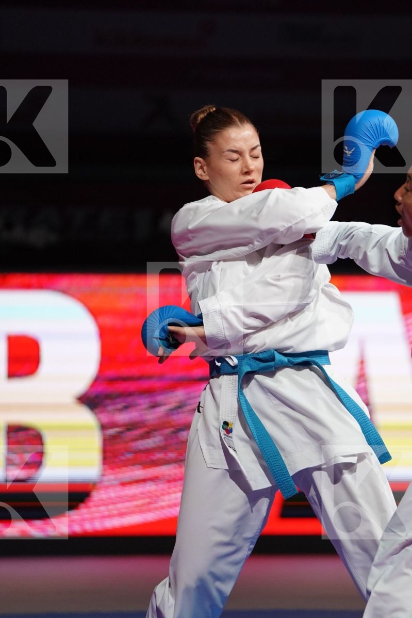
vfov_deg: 7.3
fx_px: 4874
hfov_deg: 4.8
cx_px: 370
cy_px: 309
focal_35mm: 284
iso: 2500
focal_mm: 189
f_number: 2.8
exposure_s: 1/1000
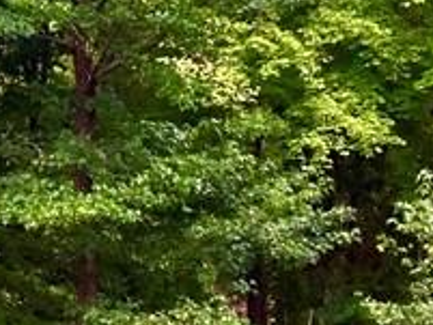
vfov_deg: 9.4
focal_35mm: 158
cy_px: 121
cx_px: 41
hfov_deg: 12.4
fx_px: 1978
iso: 25
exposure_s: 1/182
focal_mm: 3.3
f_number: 2.4
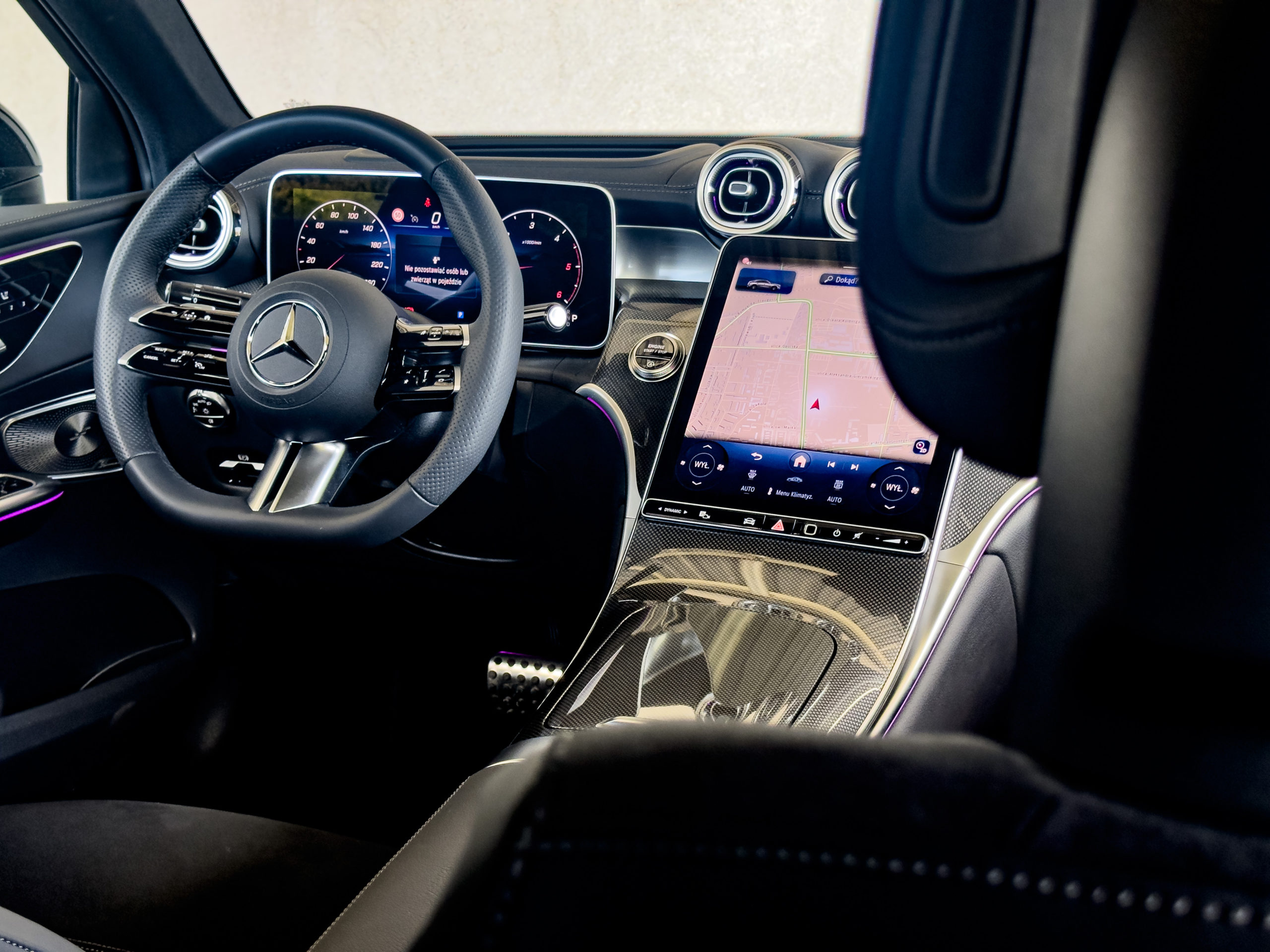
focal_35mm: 48
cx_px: 635
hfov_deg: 39.7
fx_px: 1761
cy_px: 476
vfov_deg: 30.3
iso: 250
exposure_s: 1/60
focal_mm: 6.86
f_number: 1.8
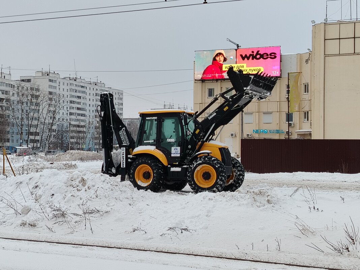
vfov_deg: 24.4
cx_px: 180
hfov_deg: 32.2
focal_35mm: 60
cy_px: 135
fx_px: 624
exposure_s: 1/202
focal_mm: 5.25
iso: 100
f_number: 1.75
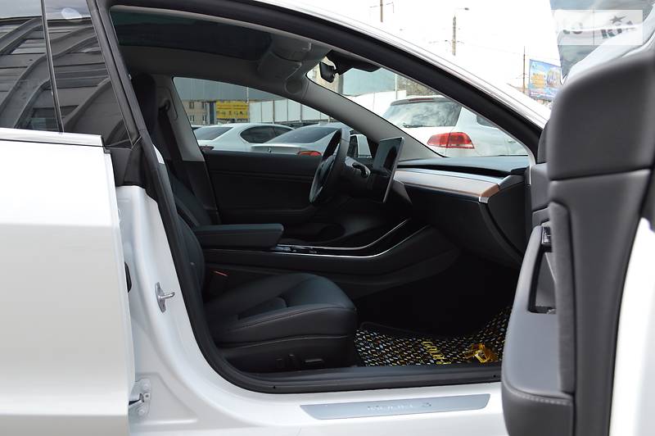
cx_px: 328
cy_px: 218
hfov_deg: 57.3
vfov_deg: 39.9
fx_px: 600
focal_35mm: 33
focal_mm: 22
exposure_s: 1/125
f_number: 5.6
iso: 160
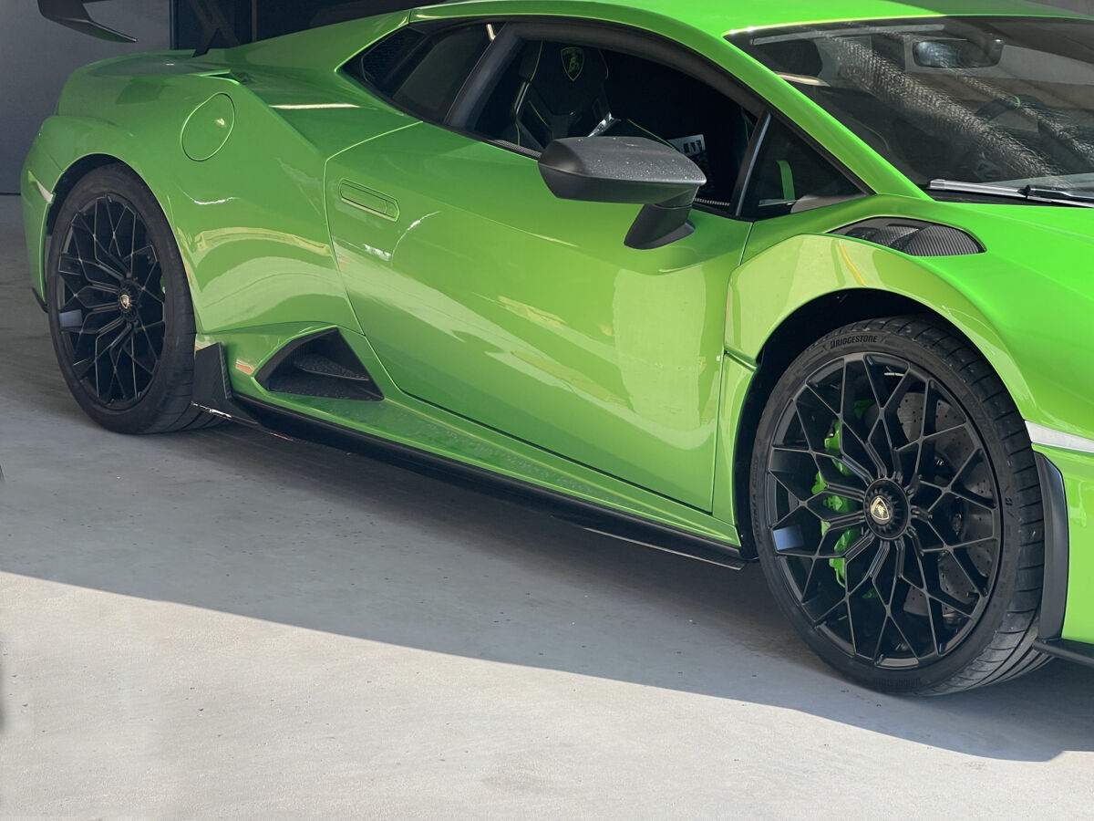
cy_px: 410
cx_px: 547
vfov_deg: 19.1
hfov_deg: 25.3
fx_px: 2433
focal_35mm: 77
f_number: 2.8
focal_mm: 9
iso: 32
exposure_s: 1/162
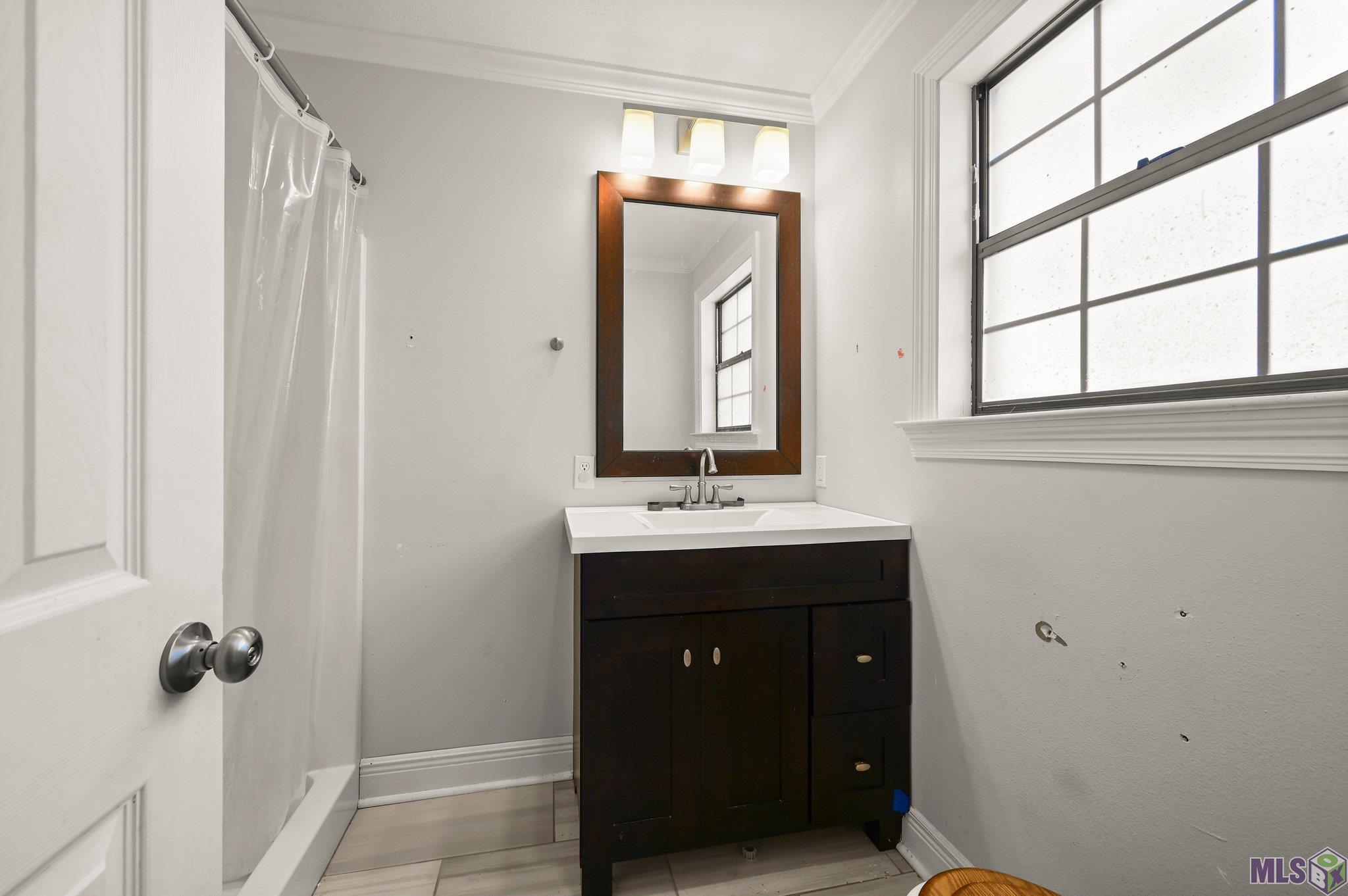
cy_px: 448
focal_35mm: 14
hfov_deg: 104.3
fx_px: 524
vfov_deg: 81.1
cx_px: 674
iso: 200
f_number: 10
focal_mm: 14
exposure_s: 1/13
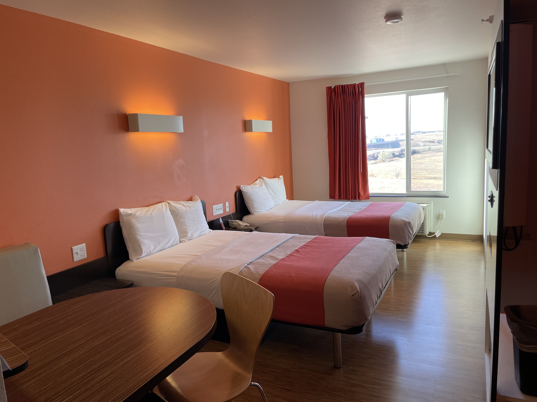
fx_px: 403
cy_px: 201
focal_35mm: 26
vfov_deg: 53.1
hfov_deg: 67.3
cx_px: 268
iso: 80
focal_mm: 4.2
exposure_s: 1/120
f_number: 1.6
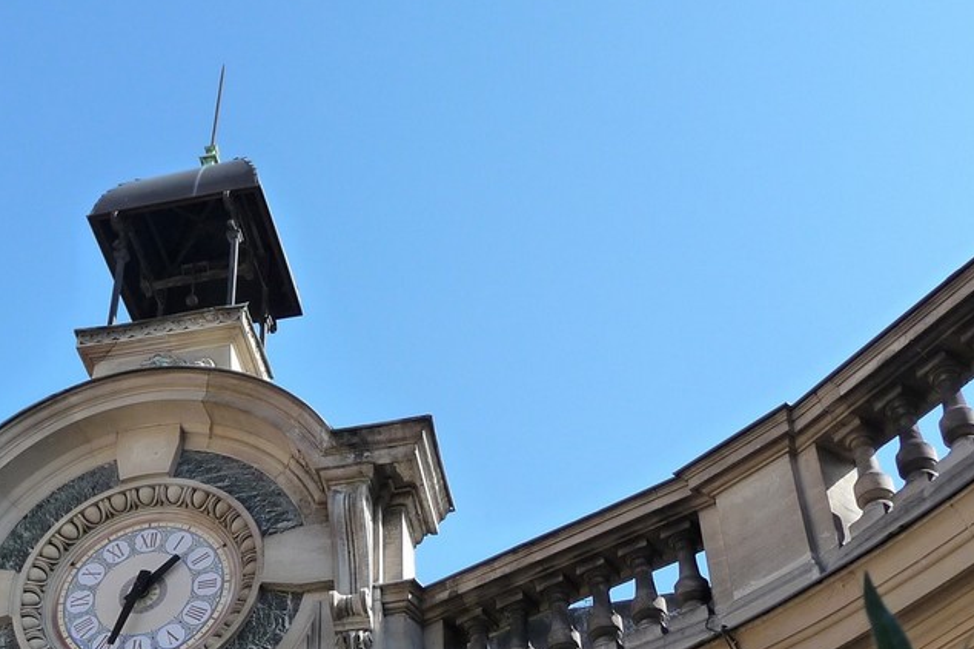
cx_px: 292
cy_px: 511
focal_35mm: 65
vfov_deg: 20.7
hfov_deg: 30.6
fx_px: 1758
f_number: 3.9
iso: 160
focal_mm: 6.7
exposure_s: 1/500
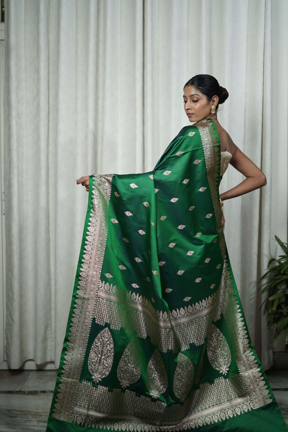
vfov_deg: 39.6
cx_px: 144
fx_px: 600
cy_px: 216
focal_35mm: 50
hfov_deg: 27.0
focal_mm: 50
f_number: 1.8
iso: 200
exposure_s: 1/100
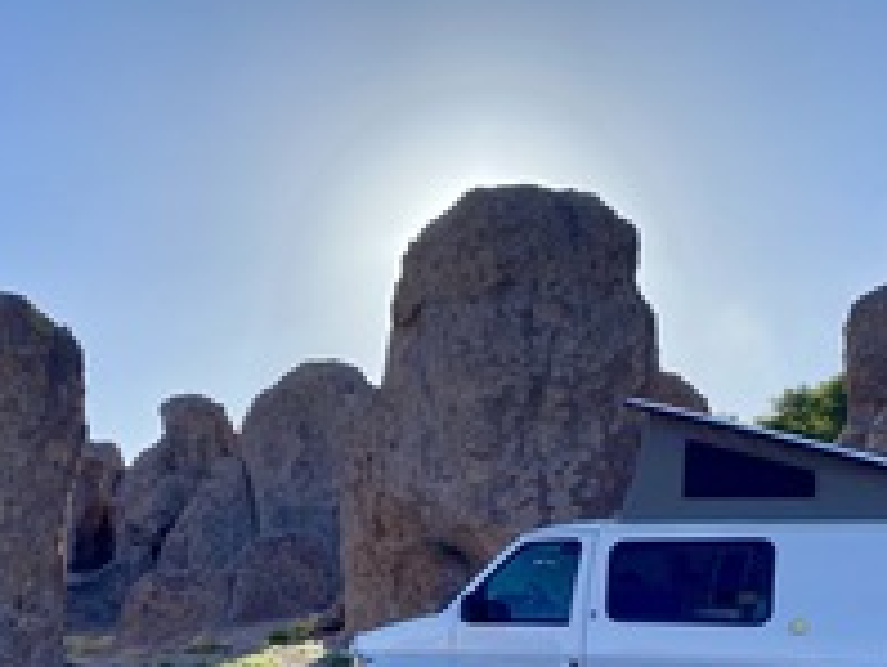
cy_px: 548
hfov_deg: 41.1
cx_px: 493
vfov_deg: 30.7
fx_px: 1180
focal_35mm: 46
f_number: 1.8
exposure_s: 1/3401
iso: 32
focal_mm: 4.25
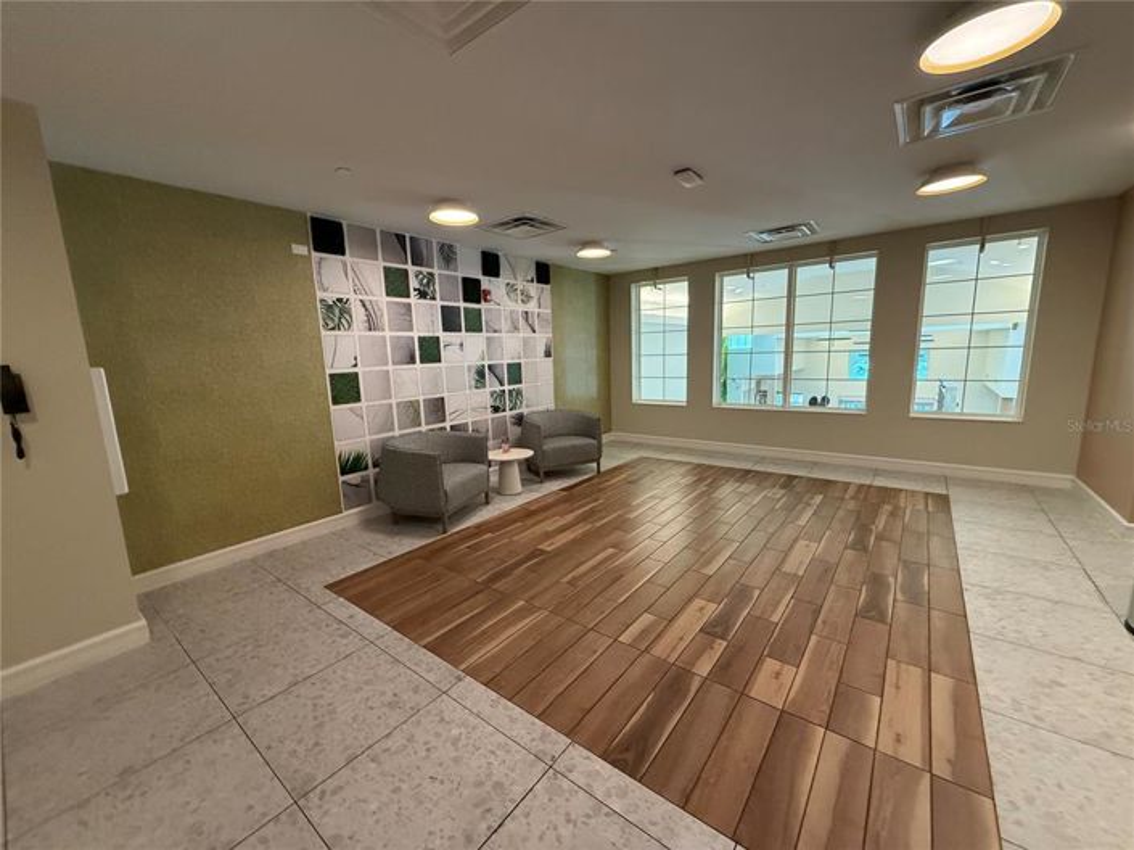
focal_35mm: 14
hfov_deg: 102.1
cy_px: 425
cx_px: 567
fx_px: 458
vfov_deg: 85.6
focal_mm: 2.22
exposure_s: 1/120
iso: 500
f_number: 2.2
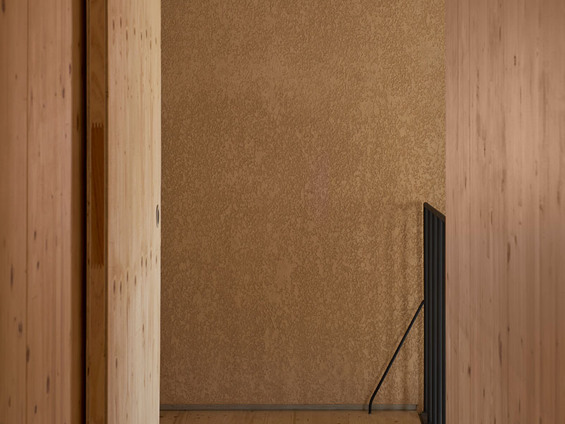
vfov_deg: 20.6
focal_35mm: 71
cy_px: 138
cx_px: 282
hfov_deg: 27.4
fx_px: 1159
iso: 100
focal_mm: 49
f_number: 11
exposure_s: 1/2.5
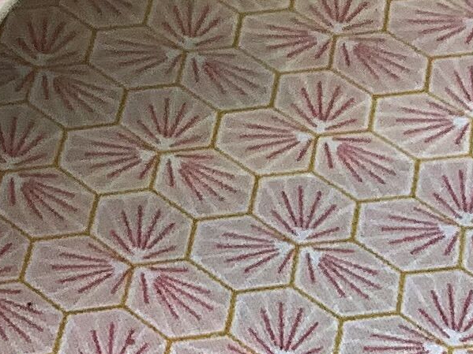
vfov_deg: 8.4
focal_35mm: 169
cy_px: -285
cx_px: -261
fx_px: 2309
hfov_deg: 11.2
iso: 50
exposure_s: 1/120
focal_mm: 3.3
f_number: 2.4
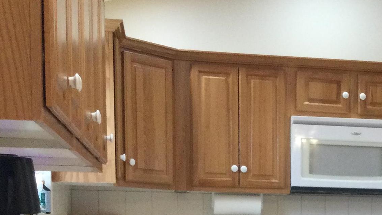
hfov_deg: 22.2
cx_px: 395
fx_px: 932
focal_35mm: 92
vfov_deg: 12.6
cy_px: 306
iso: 100
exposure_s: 1/30
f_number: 2.4
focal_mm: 3.3
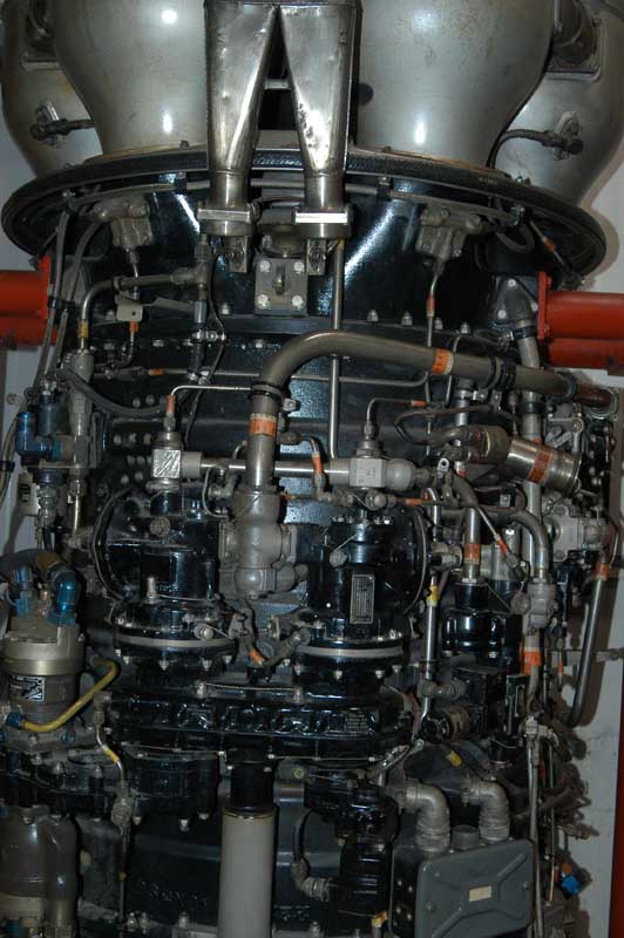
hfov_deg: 36.8
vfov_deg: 53.2
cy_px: 469
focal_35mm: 36
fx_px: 938
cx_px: 312
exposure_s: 1/60
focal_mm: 24
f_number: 5.6
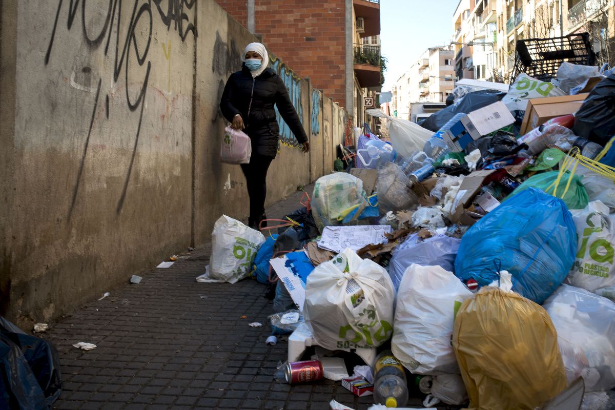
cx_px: 308
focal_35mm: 35
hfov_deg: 54.4
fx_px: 598
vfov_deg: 37.9
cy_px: 205
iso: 100
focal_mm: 35
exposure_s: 1/20
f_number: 13
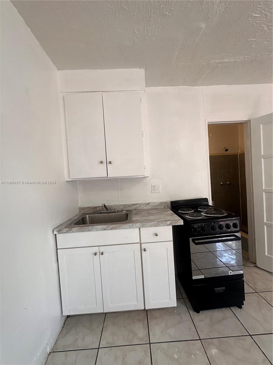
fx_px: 147
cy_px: 182
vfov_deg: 102.1
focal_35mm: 14
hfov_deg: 85.7
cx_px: 136
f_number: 2.2
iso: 160
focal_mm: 2.22
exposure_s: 1/120
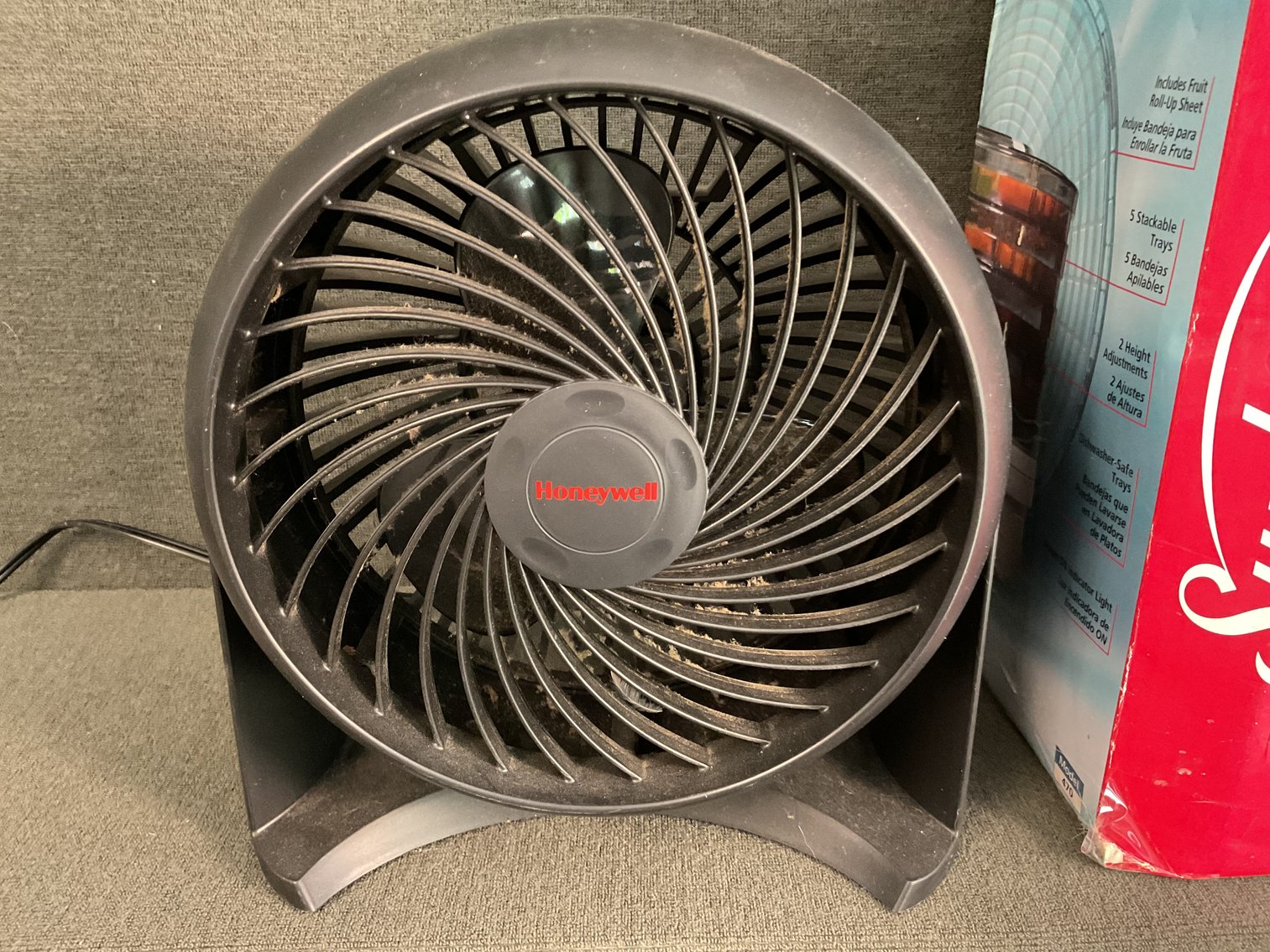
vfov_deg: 48.2
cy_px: 476
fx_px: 1064
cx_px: 635
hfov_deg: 61.7
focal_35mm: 29
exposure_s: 1/30
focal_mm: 3
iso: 500
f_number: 1.8
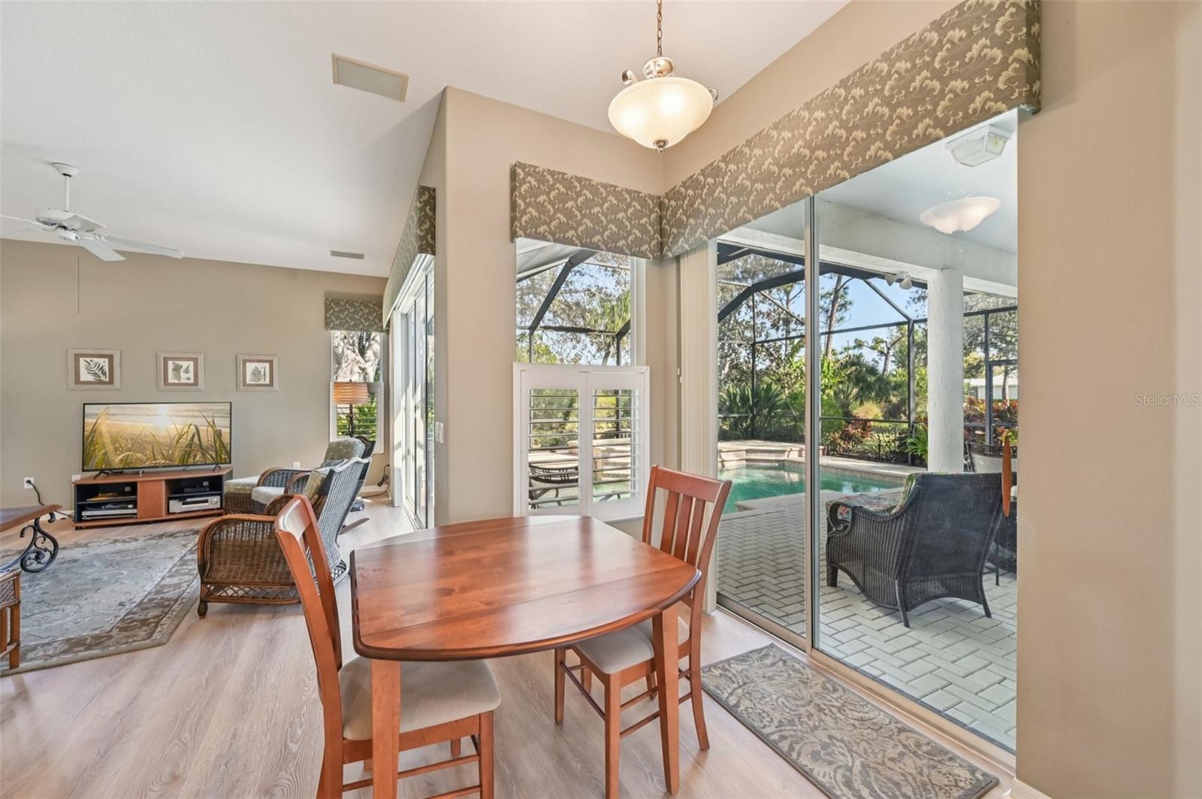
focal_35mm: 14
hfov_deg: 104.3
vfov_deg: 81.1
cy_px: 400
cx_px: 601
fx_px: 467
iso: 400
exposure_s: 1/80
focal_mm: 14
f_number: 8
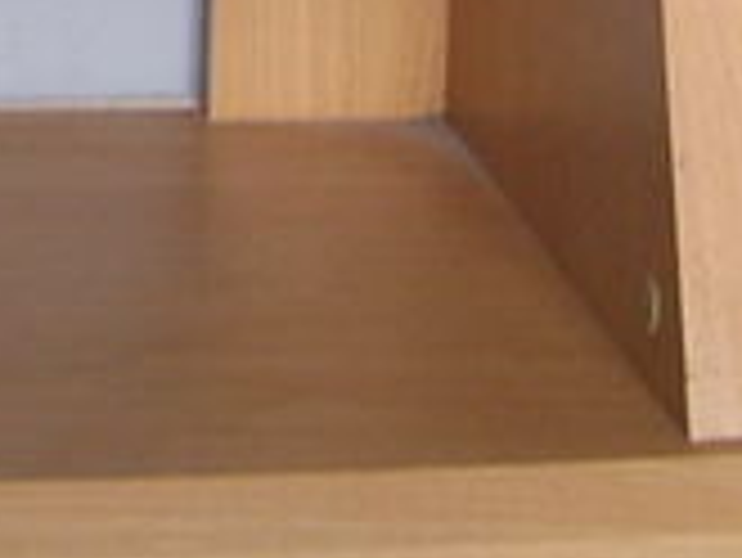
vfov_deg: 6.5
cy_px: -418
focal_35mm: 224
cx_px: -450
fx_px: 4805
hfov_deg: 8.6
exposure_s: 1/60
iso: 80
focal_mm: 6
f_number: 2.7
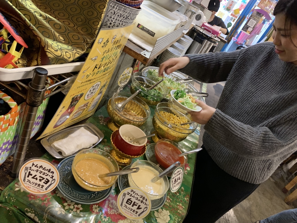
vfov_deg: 53.1
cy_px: 112
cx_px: 148
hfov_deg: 67.3
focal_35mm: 26
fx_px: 223
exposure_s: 1/25
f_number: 1.8
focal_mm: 4.25
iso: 400
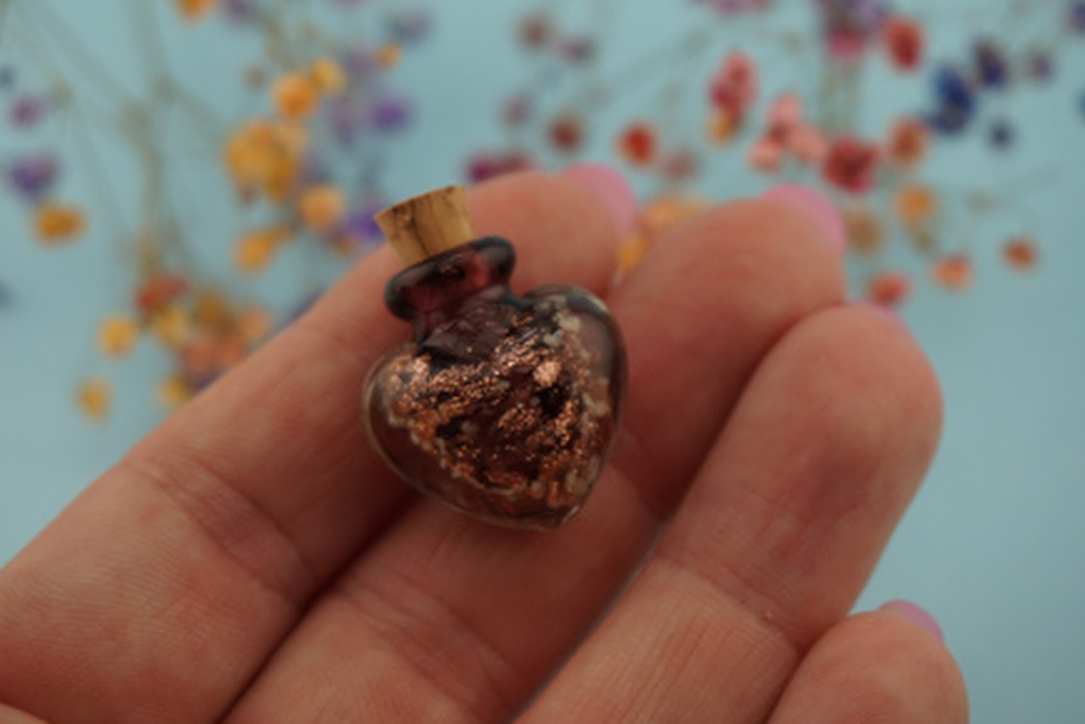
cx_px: 556
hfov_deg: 33.1
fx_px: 1824
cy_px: 362
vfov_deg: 22.4
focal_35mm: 61
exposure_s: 1/80
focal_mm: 39
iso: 100
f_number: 5.6
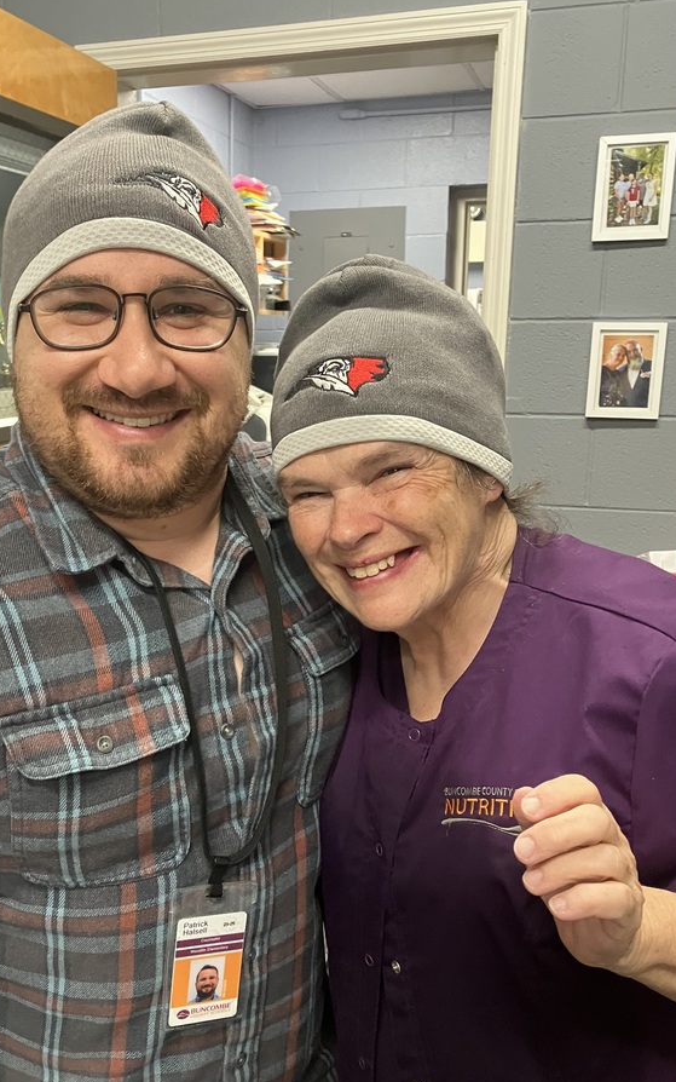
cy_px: 605
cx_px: 262
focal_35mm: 34
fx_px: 1002
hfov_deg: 37.1
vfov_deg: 56.5
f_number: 1.8
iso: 250
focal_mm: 3.99
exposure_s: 1/51
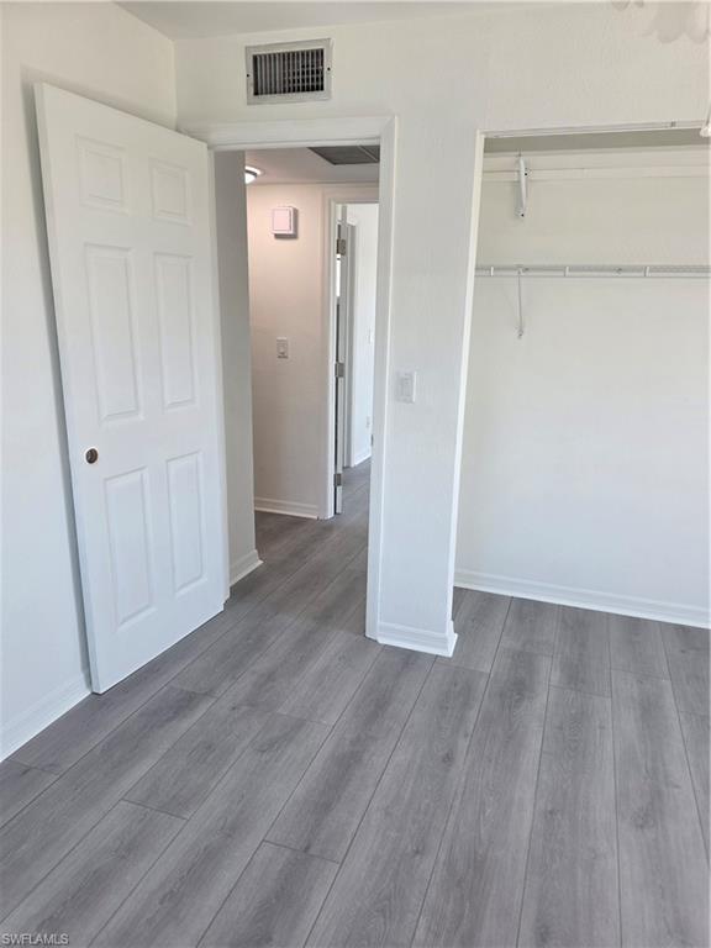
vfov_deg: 73.9
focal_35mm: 23
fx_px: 630
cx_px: 356
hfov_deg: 58.9
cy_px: 474
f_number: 1.7
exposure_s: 1/120
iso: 64
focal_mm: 6.3
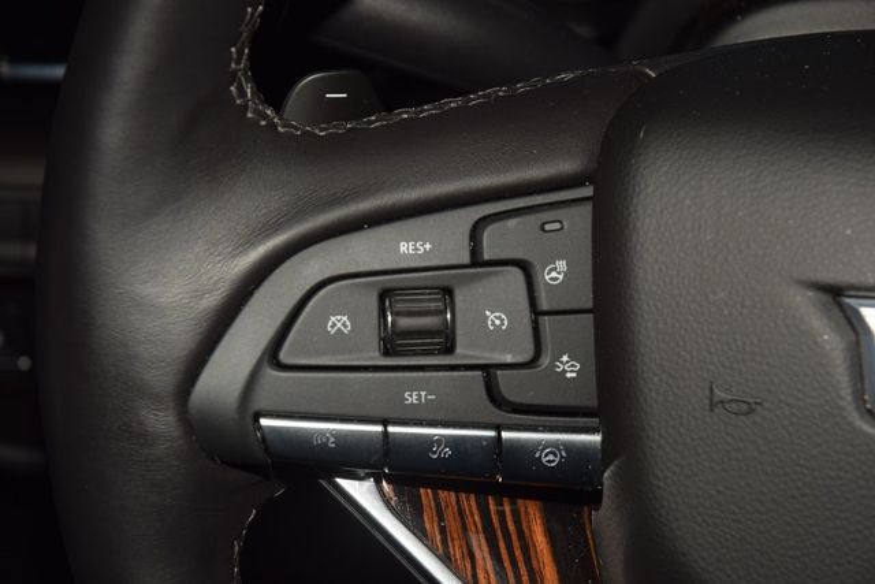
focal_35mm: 105
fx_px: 2552
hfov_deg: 19.5
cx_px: 438
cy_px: 292
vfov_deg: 13.0
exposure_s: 1/125
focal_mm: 70
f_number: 8
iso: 100
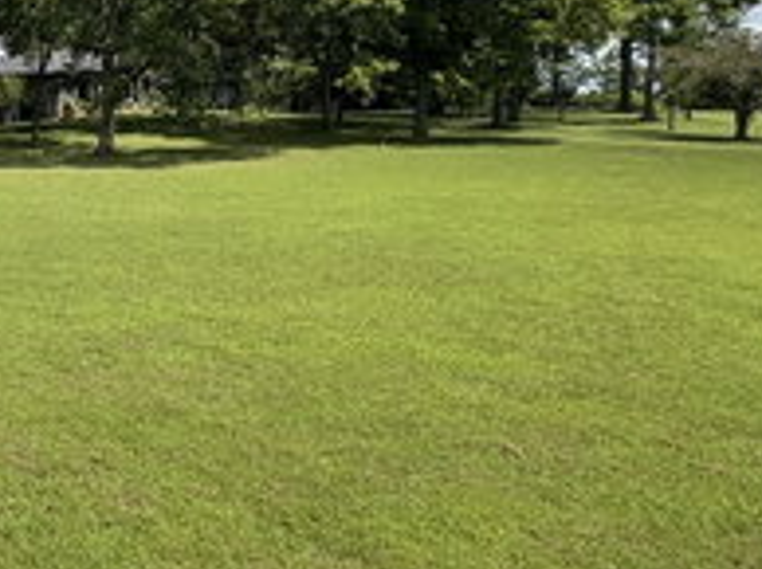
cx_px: -130
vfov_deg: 36.4
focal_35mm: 37
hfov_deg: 38.6
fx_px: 813
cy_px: 67
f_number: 2.2
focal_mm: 2.22
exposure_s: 1/1506
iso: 50
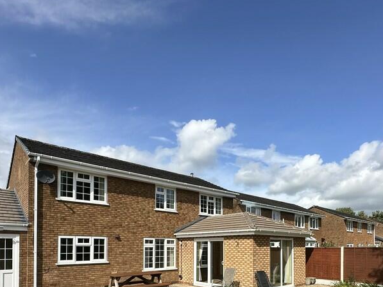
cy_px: 242
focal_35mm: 24
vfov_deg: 52.0
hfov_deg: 71.5
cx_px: 203
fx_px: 266
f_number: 2.2
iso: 50
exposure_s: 1/2618
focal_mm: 2.22
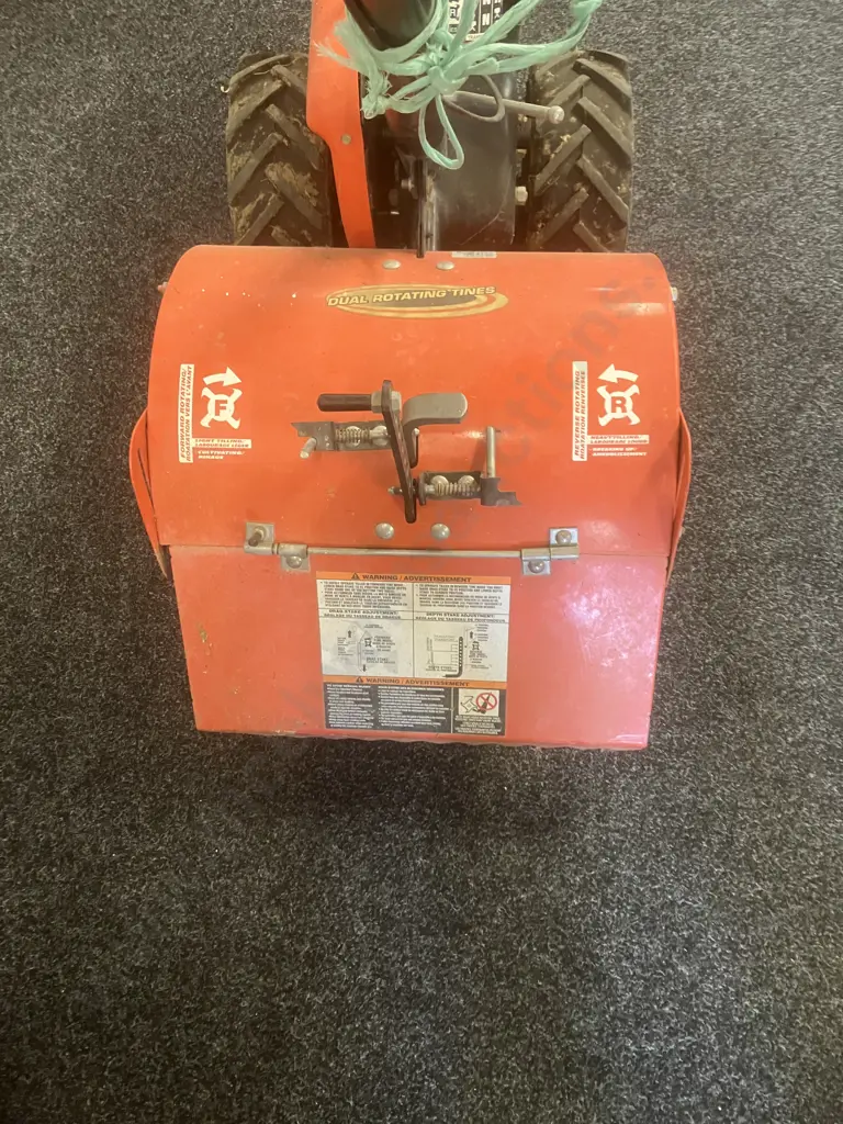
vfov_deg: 63.4
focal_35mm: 28
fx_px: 909
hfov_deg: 49.7
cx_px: 422
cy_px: 562
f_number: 1.8
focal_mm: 3.99
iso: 250
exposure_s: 1/33
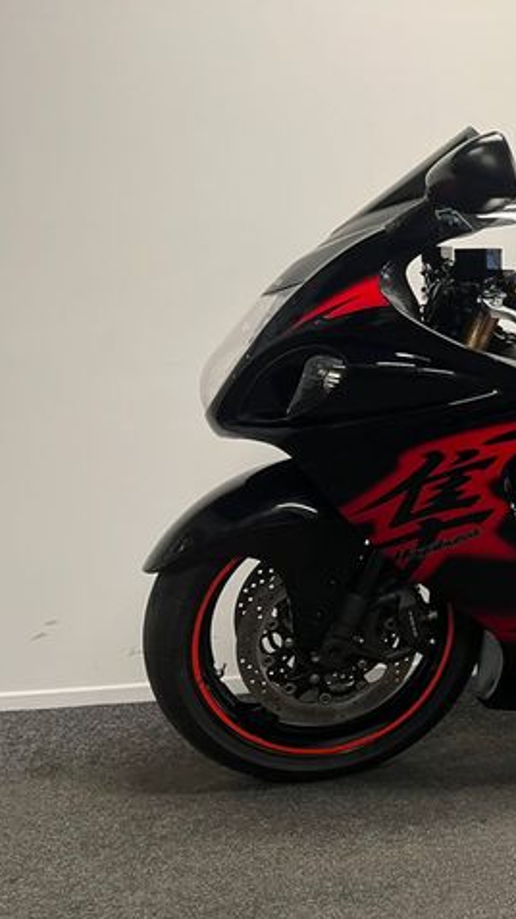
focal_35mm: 38
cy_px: 460
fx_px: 925
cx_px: 610
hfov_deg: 27.6
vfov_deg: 52.8
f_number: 1.6
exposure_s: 1/50
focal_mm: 5.1
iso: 100
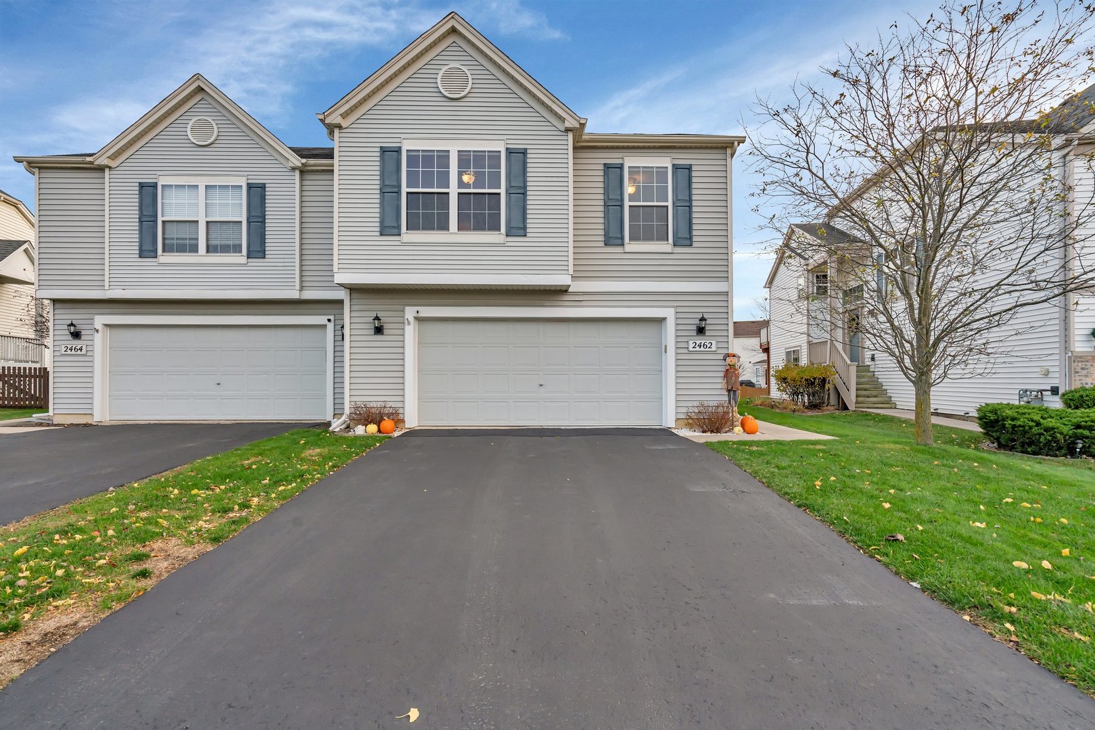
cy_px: 365
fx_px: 487
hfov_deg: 96.7
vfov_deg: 73.8
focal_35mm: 16
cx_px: 548
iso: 500
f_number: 9
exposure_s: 1/250
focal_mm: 16
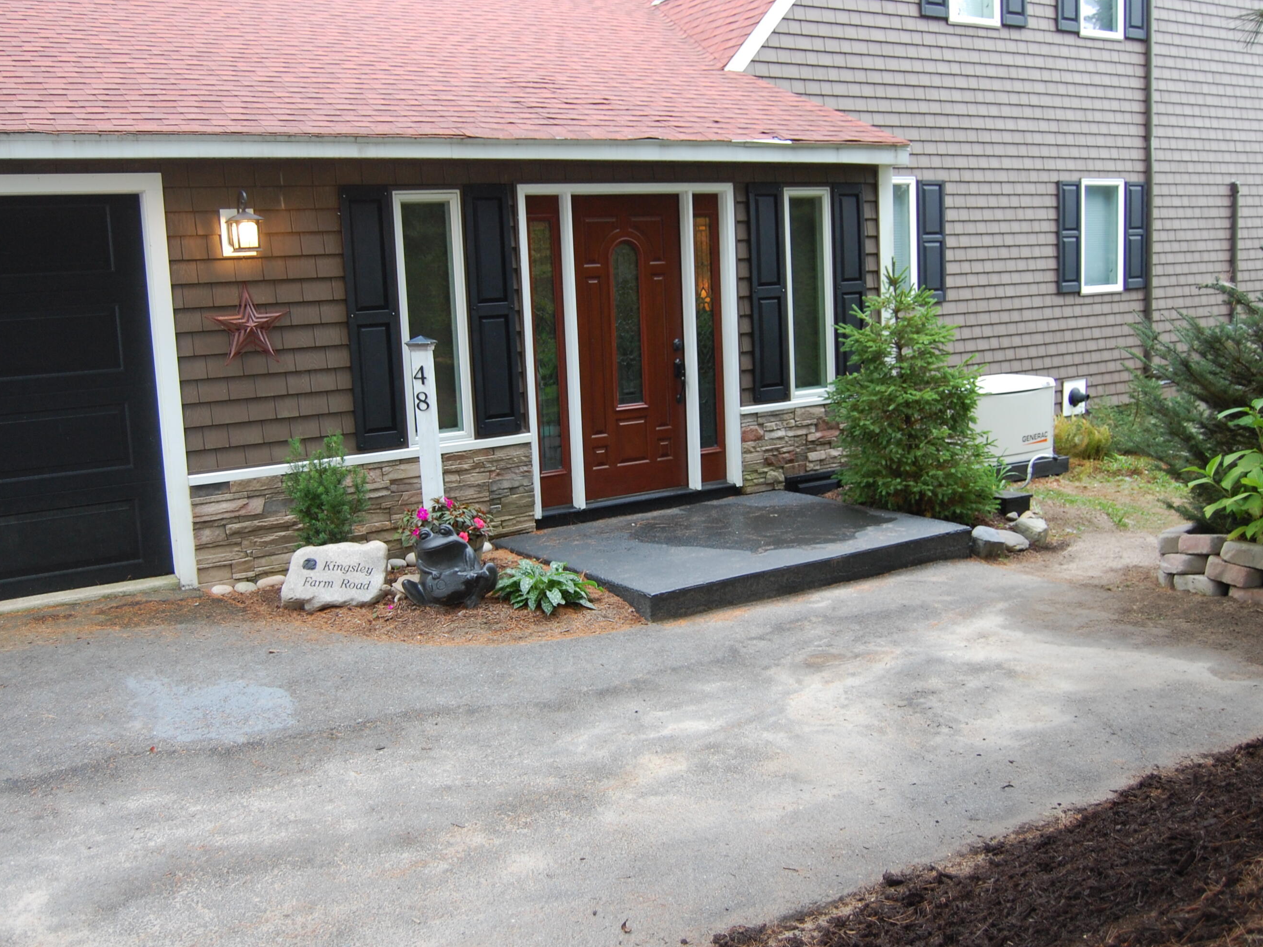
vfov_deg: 42.9
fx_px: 1204
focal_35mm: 33
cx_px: 579
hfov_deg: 55.3
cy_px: 467
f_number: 4
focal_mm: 20
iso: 400
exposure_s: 1/60
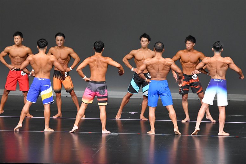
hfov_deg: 9.5
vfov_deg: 6.3
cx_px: 123
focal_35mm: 217
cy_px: 82
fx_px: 1482
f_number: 5.6
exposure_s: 1/400
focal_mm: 145
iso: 5000
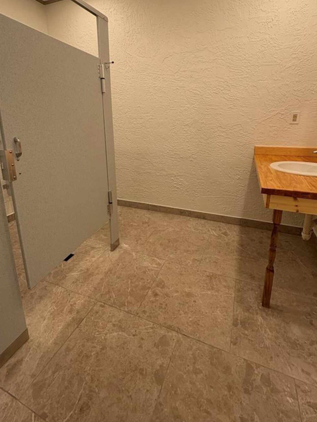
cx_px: 154
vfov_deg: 86.5
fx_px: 220
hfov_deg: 71.6
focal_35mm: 18
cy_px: 166
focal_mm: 2.22
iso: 80
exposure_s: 1/99
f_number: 2.2
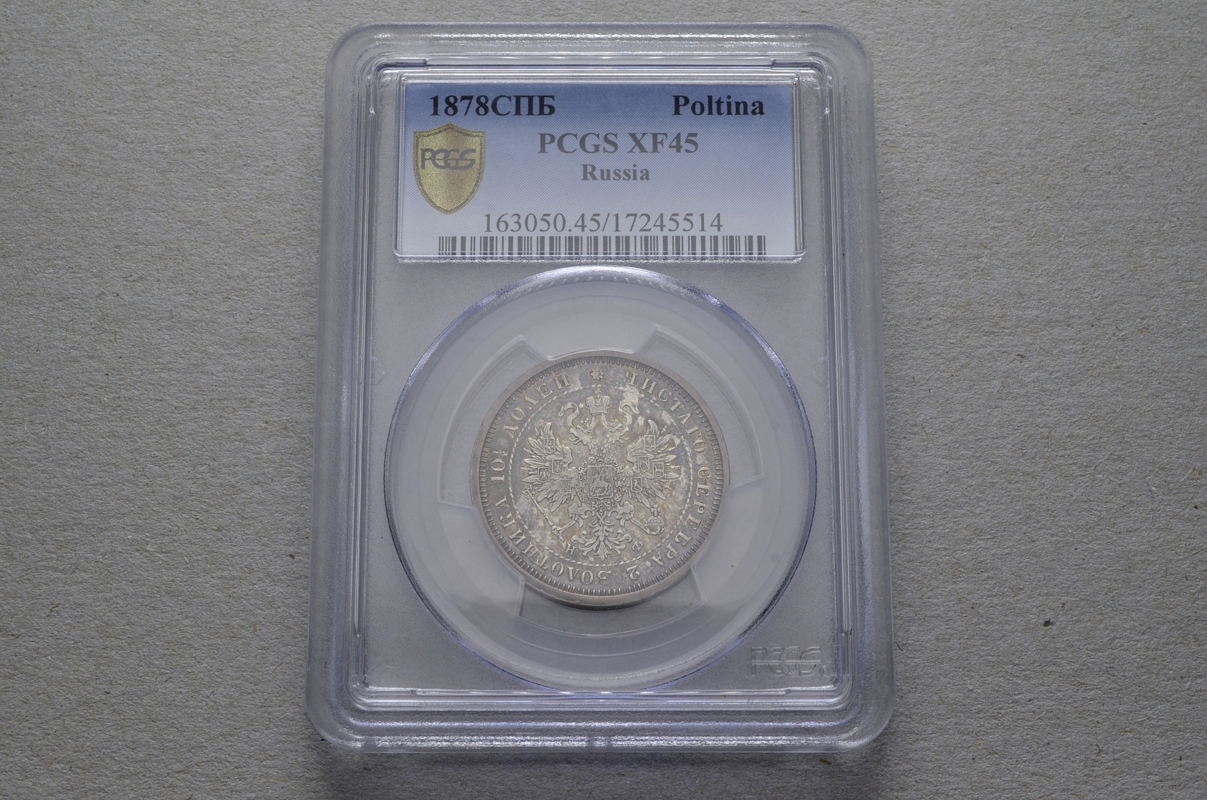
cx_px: 604
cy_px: 400
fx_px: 1706
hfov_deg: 39.0
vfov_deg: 26.4
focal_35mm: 51
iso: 400
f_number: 14
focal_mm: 34
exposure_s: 1/250
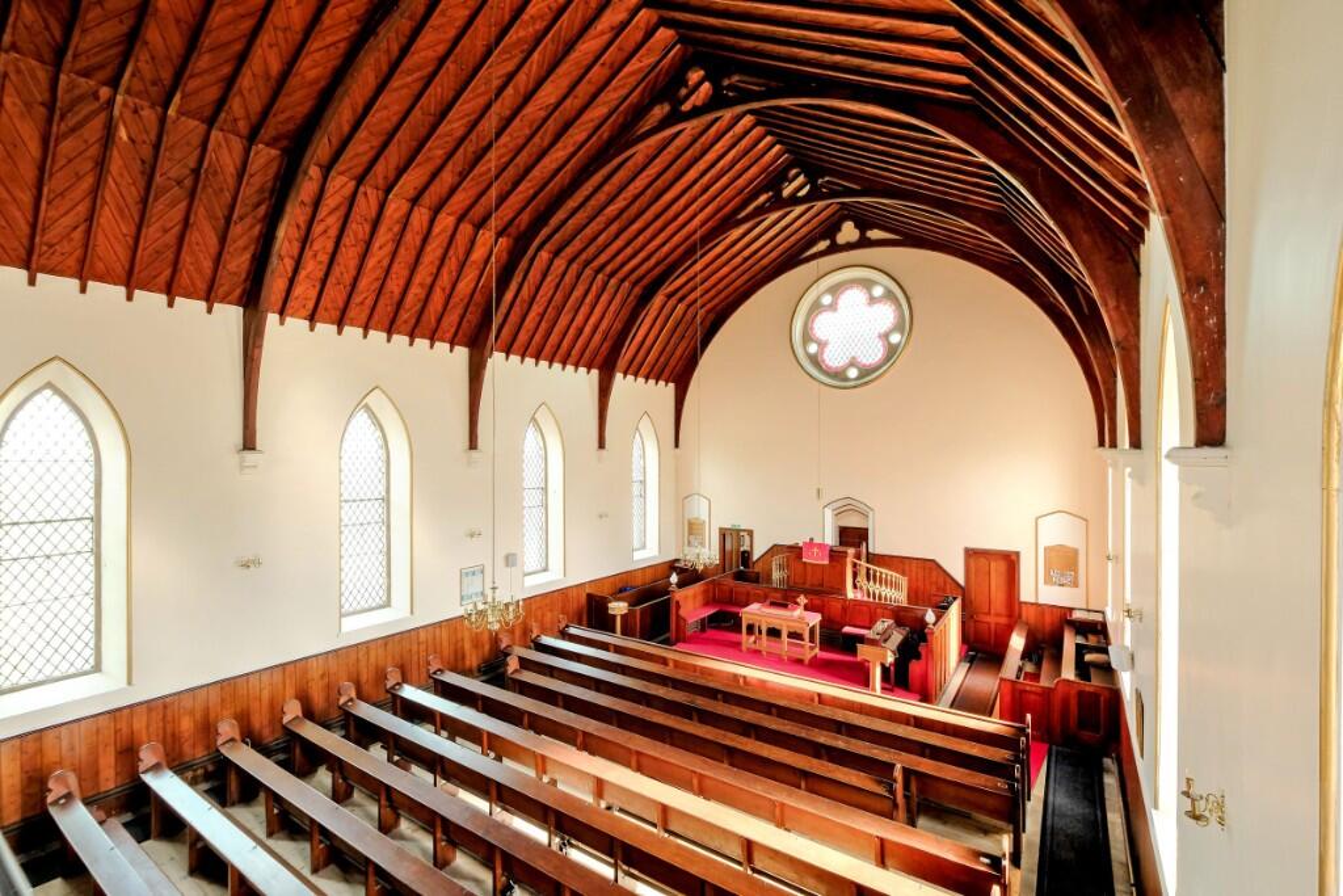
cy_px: 448
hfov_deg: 100.4
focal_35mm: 15
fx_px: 560
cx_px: 672
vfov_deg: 77.3
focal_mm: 10
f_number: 6.4
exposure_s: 1/13
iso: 640
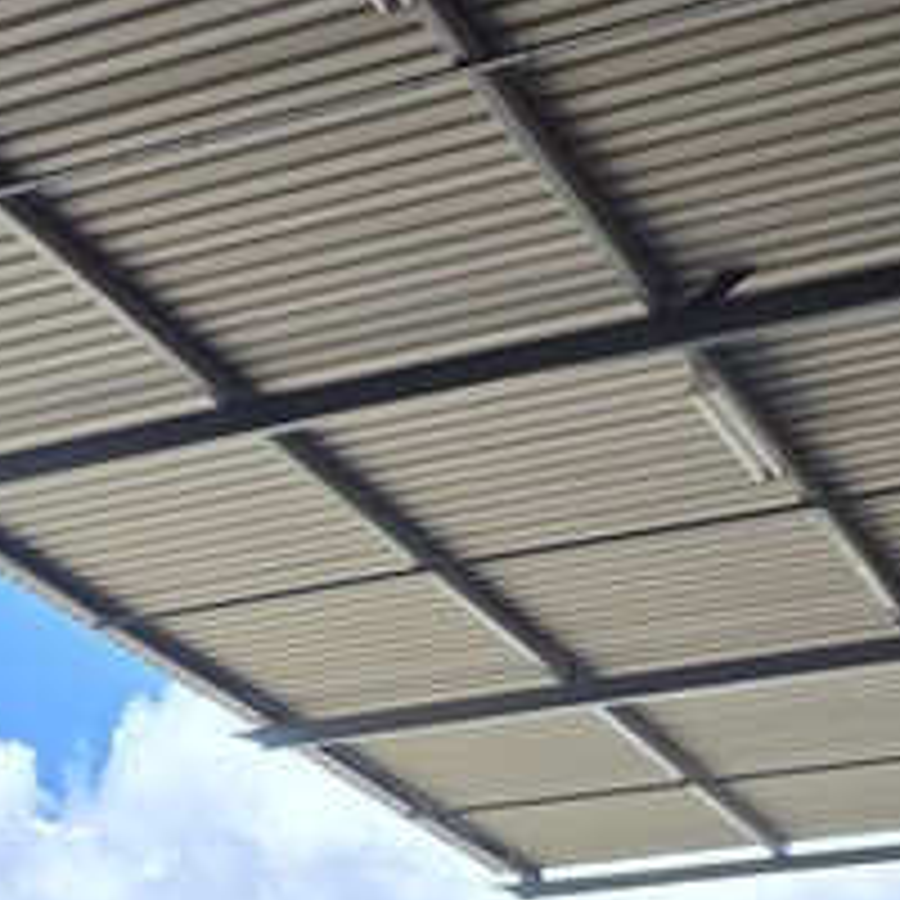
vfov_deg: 14.4
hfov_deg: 12.8
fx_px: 3059
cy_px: 1710
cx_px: -1260
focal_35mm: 104
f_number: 1.7
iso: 80
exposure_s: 1/1372
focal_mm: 6.25
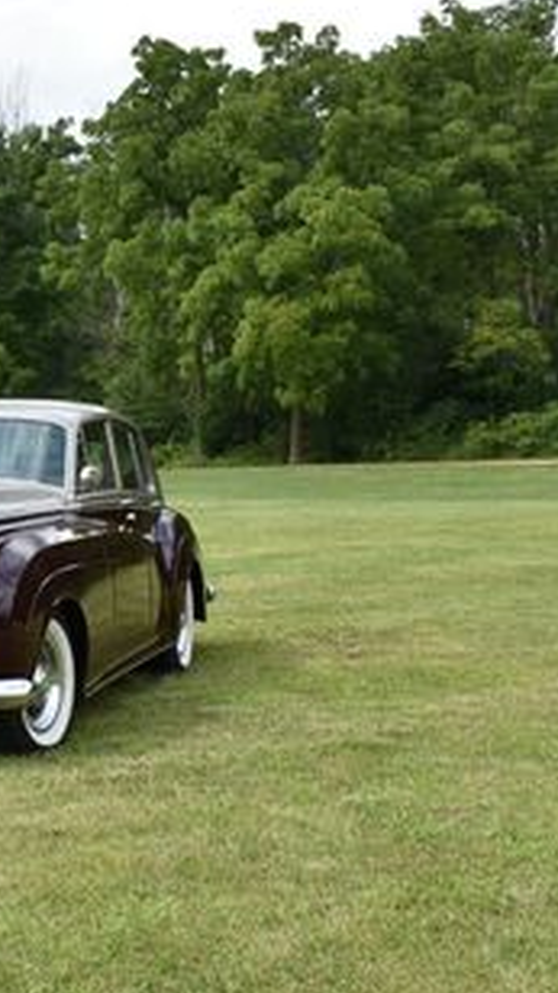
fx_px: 1977
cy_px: 516
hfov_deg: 15.5
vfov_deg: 28.2
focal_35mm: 75
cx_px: -103
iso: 250
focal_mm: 23
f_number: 8
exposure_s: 1/500
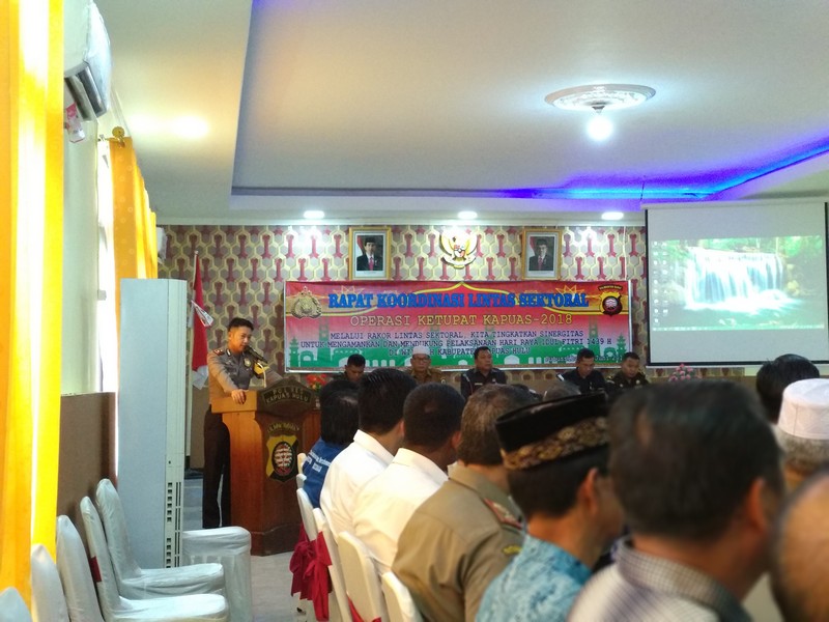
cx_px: 414
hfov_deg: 36.8
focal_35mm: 52
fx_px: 1245
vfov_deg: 28.0
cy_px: 311
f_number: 2.6
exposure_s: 1/33
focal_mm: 5.99
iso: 1600
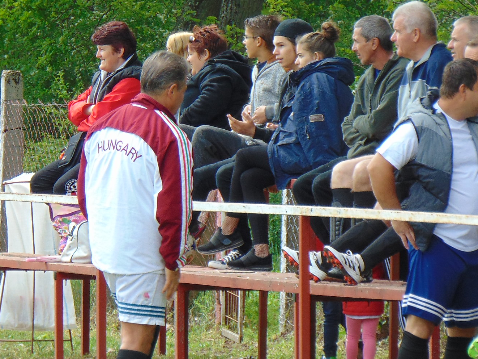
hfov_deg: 3.3
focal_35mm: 602
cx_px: 212
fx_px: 8311
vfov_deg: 2.5
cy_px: 171
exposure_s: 1/250
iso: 80
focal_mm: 55.1
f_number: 4.2
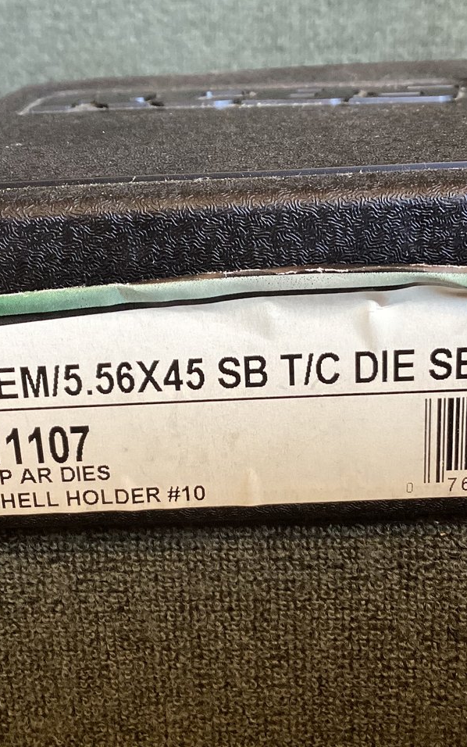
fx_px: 1058
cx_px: 244
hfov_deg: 24.9
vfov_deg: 38.8
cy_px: 404
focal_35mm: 52
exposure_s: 1/50
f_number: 2.4
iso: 100
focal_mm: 3.3
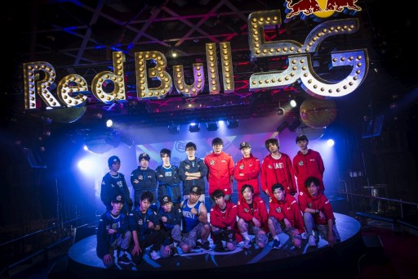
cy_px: 140
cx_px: 209
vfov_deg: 46.4
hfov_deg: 65.5
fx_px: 325
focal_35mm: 28
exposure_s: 1/100
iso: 800
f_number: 5
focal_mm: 28
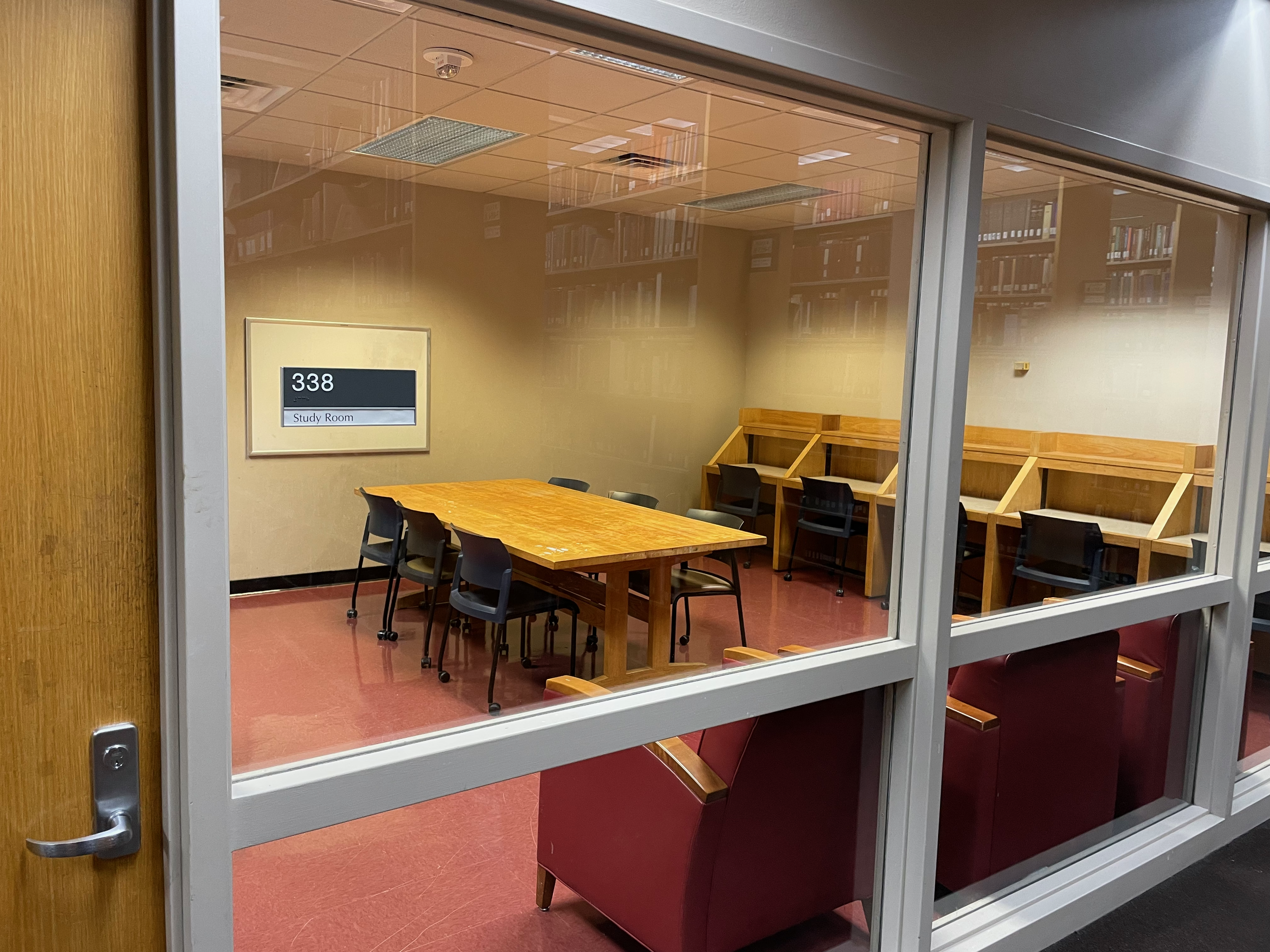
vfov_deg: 53.1
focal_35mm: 26
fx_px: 954
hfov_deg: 67.3
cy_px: 476
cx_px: 635
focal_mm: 4.2
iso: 100
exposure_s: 1/41
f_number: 1.6
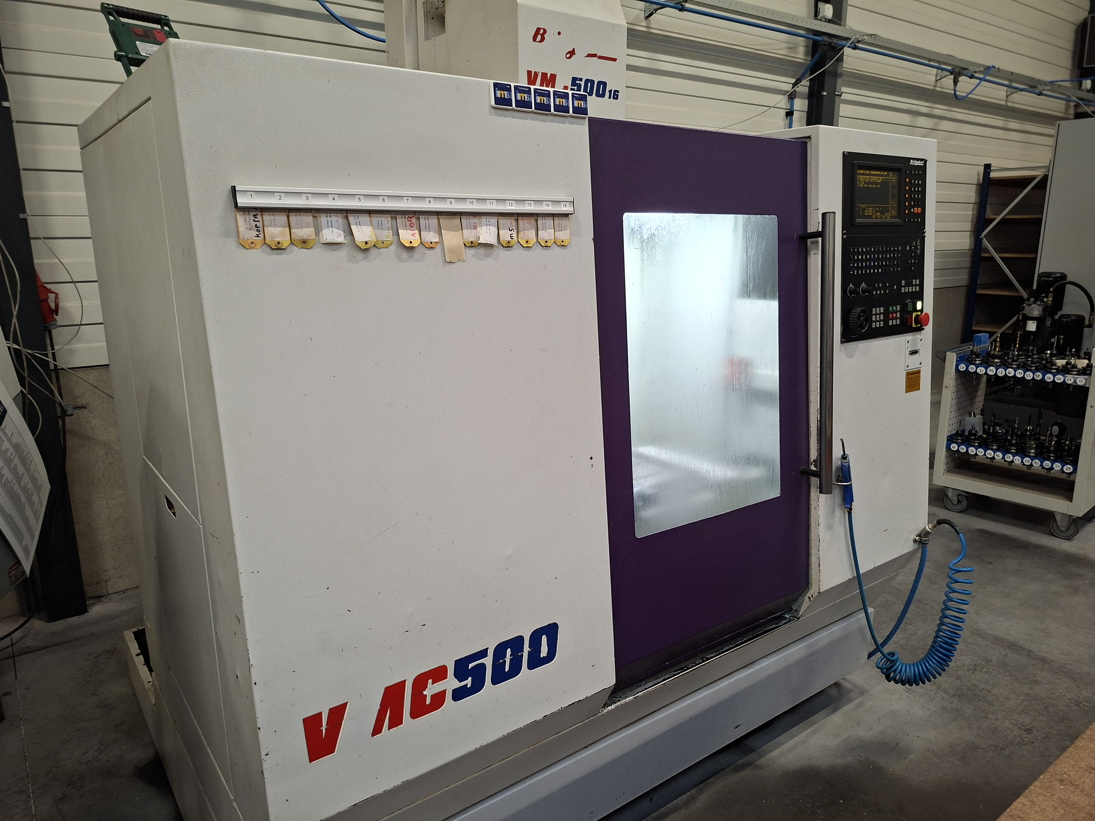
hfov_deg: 73.9
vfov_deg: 58.9
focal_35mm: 23
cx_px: 548
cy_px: 410
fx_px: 728
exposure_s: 1/50
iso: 320
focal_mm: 5.54
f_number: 1.8
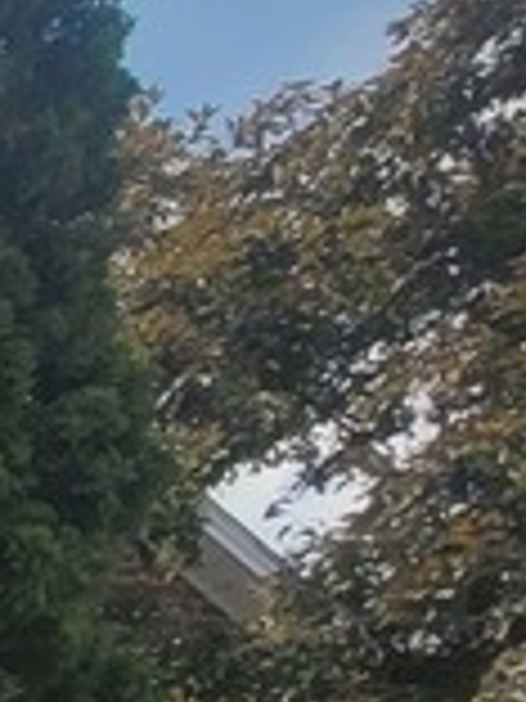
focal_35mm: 90
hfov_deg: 9.6
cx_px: -1286
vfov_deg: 19.1
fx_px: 1823
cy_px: 1058
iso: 40
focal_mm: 1.74
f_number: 2.2
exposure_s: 1/2145
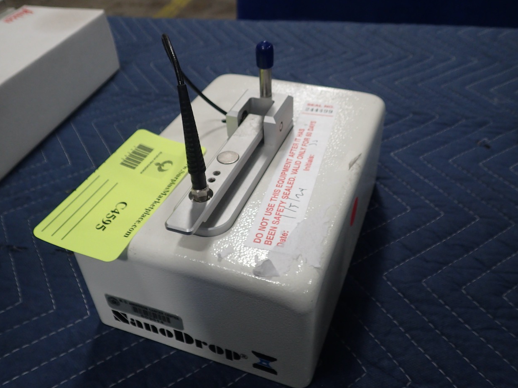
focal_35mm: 31
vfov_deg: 45.4
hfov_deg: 58.4
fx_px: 464
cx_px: 258
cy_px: 197
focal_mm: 5.5
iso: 200
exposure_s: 1/40
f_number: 2.3
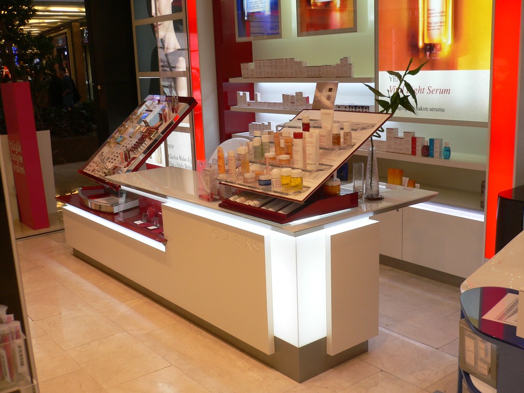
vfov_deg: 37.7
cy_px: 205
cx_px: 272
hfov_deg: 49.0
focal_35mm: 38
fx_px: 575
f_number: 2.8
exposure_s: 1/80
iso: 100
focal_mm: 5.8
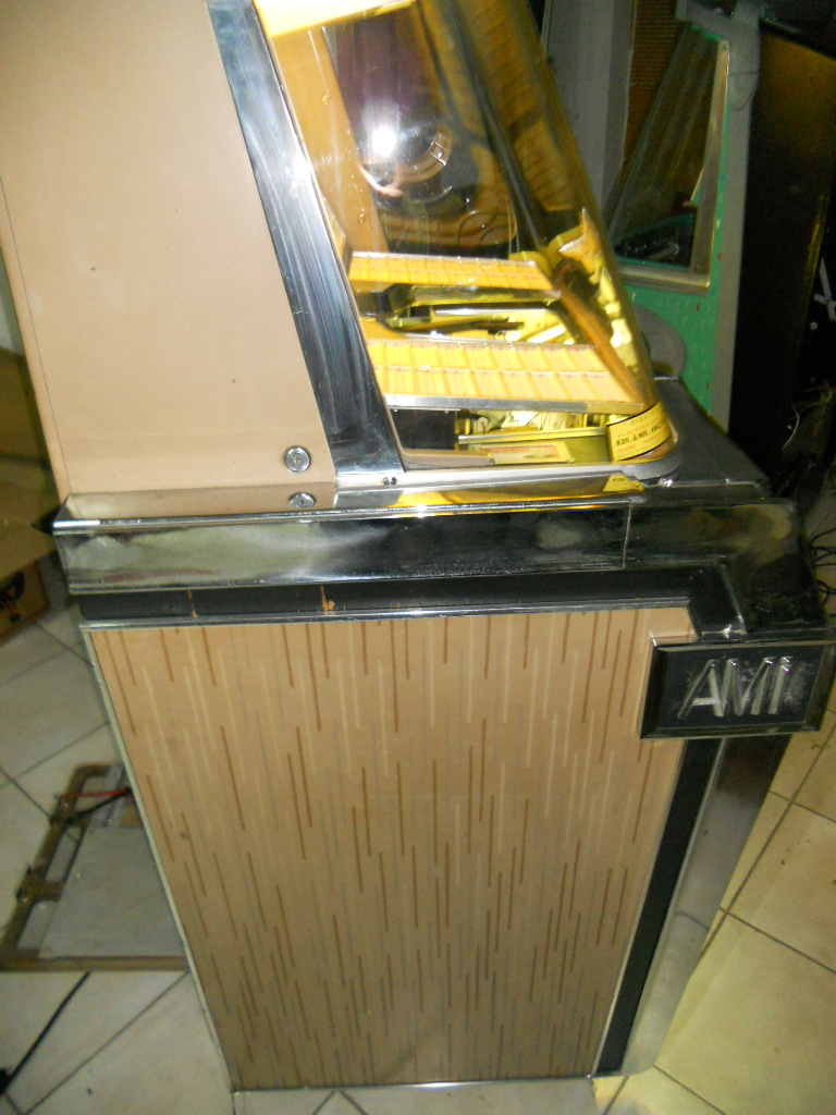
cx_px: 418
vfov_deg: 65.3
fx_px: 869
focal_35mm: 27
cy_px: 558
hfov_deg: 51.4
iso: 400
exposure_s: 1/4
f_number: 3.2
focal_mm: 4.9
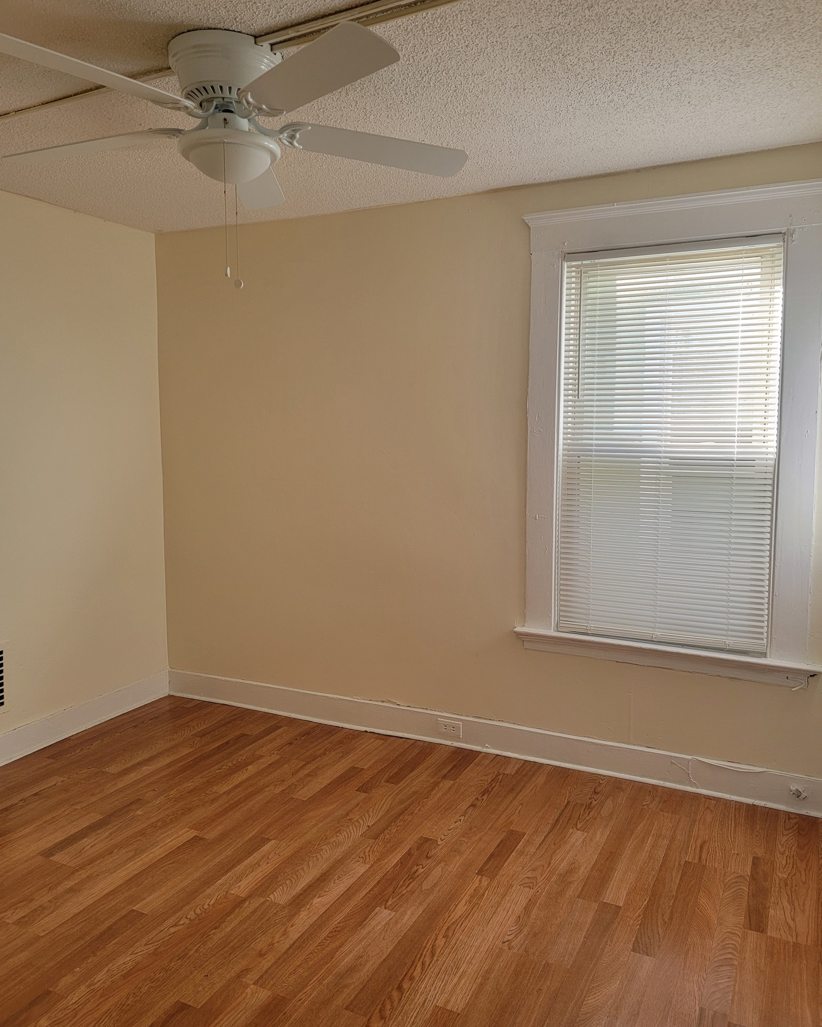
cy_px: 480
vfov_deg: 66.0
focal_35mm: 26
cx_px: 417
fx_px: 791
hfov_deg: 54.9
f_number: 1.8
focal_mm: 6.7
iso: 80
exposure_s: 1/120
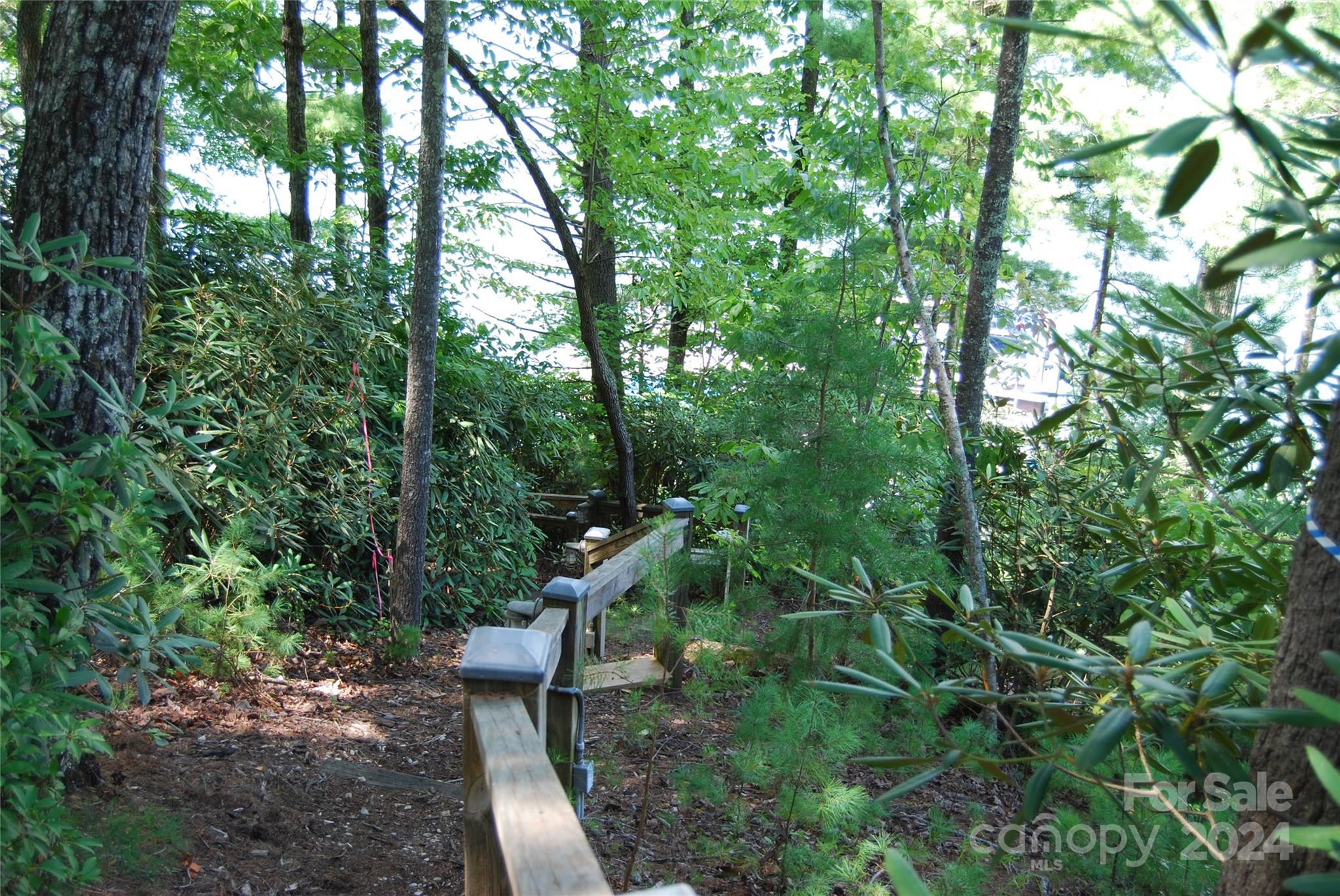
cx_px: 670
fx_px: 1565
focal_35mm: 42
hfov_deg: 46.4
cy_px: 448
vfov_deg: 32.0
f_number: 4.2
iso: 200
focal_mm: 28
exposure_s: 1/50
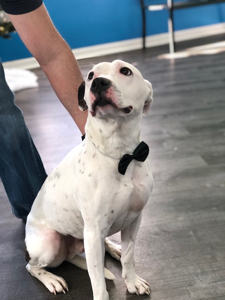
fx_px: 494
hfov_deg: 25.7
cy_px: 150
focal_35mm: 57
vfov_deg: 33.8
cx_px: 112
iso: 64
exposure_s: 1/30
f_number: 2.8
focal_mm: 6.6
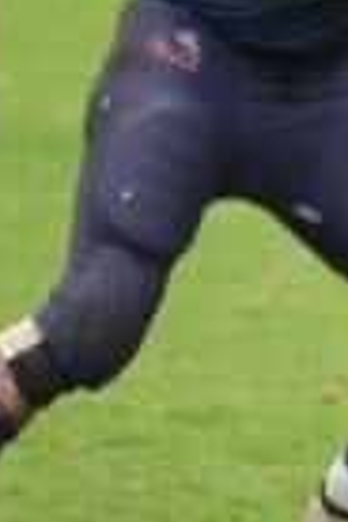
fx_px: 21328
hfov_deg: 0.9
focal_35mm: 1471
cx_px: 634
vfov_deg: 1.4
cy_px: 64
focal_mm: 300
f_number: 5.6
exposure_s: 1/160
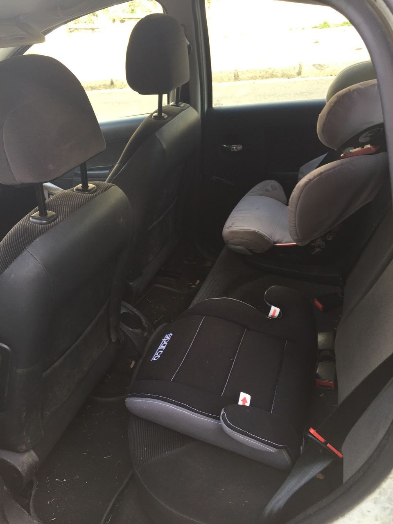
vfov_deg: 61.7
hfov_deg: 48.2
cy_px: 262
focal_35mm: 29
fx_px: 439
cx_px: 196
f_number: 2.2
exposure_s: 1/50
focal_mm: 4.15
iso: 32
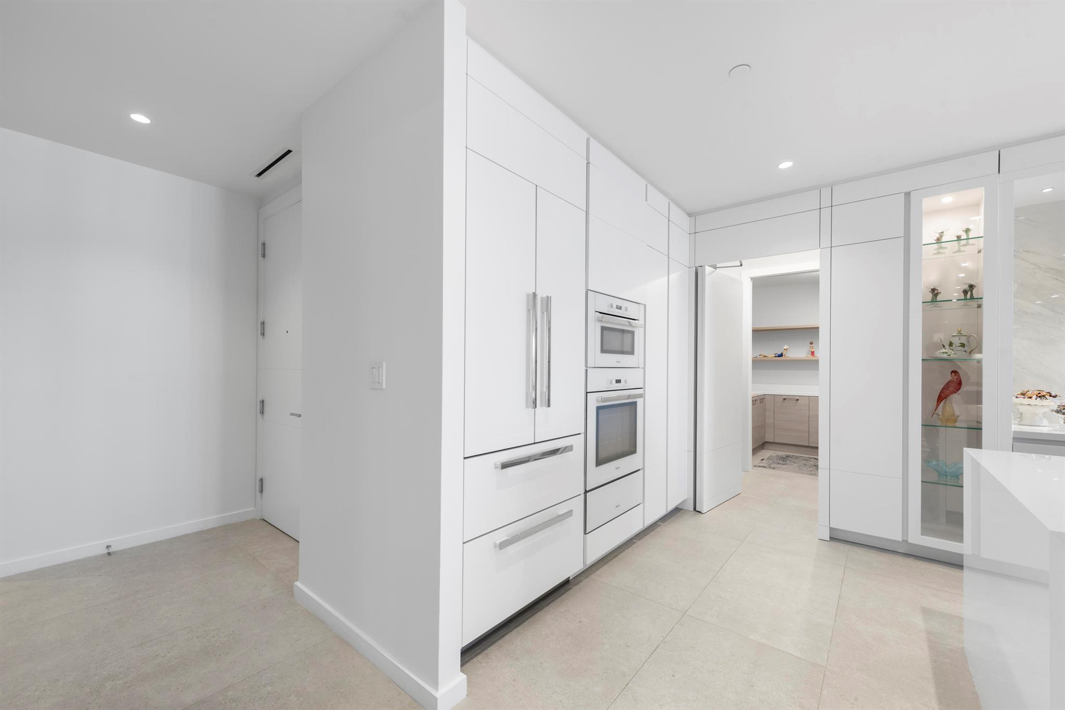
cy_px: 355
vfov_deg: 81.2
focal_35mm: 14
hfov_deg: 104.2
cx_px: 532
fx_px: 414
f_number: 8
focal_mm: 14
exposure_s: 1/2.5
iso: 100
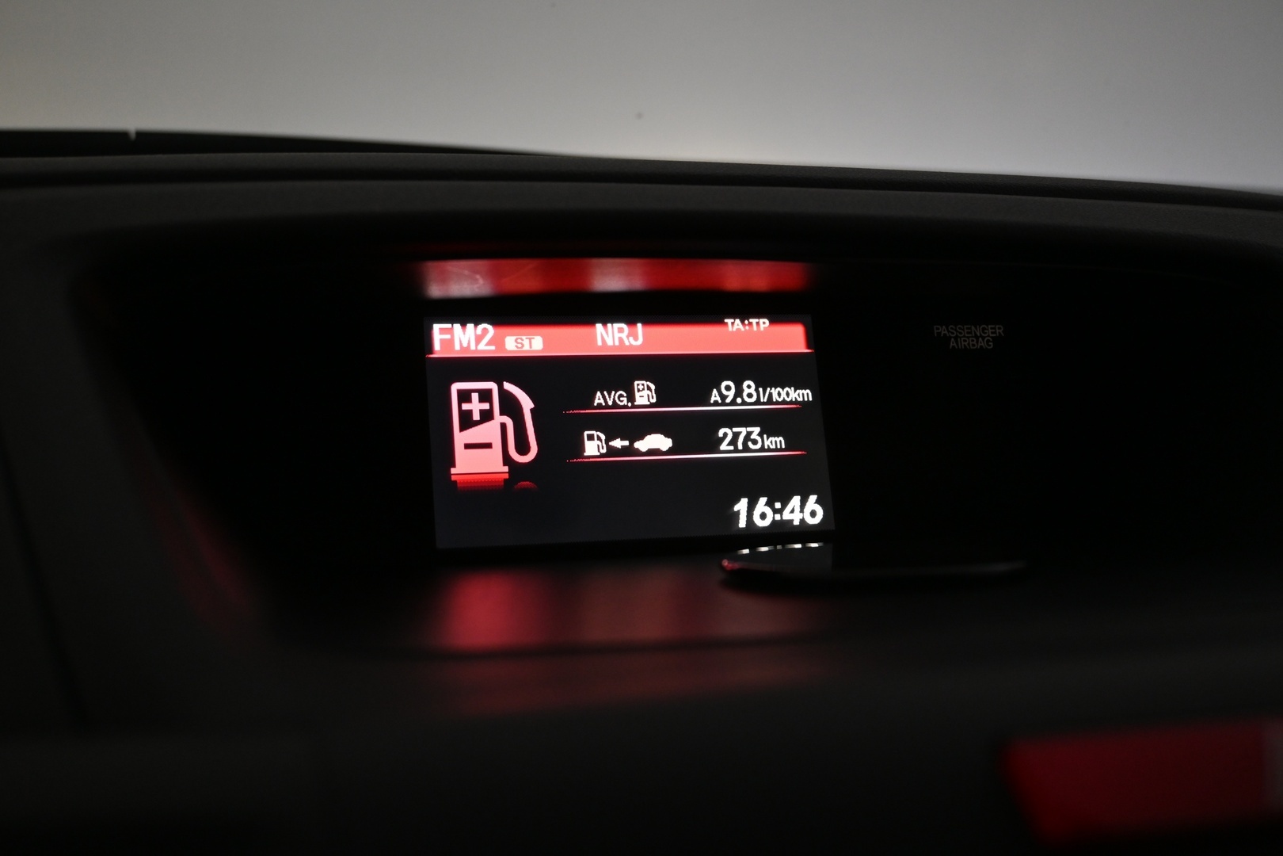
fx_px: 1417
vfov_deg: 33.6
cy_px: 428
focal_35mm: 40
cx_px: 642
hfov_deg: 48.7
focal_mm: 26.5
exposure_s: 1/100
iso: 800
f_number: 5
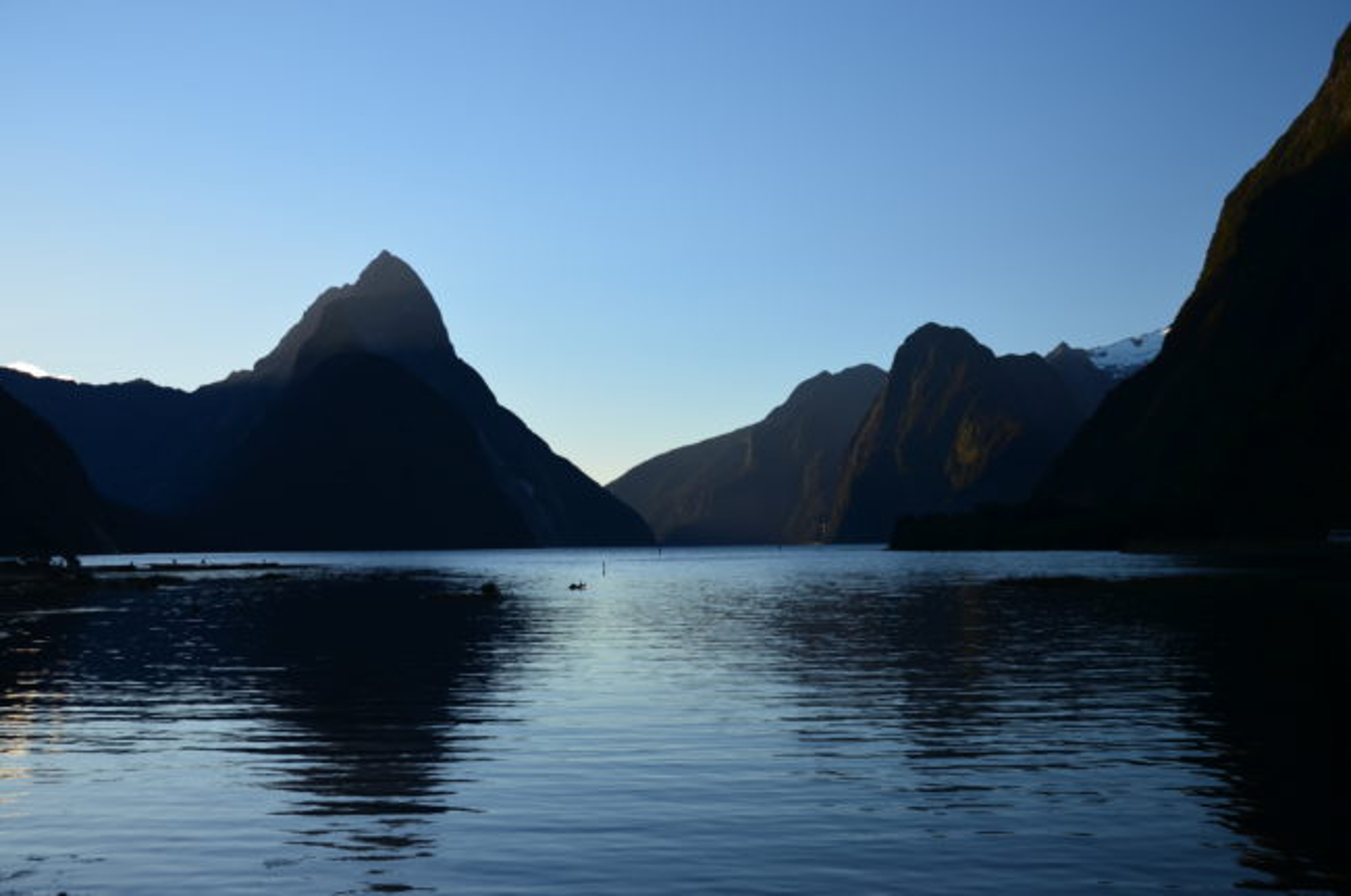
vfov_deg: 41.6
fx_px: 1180
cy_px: 448
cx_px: 676
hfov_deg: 59.6
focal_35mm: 32
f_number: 6.3
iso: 200
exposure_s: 1/160
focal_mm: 21
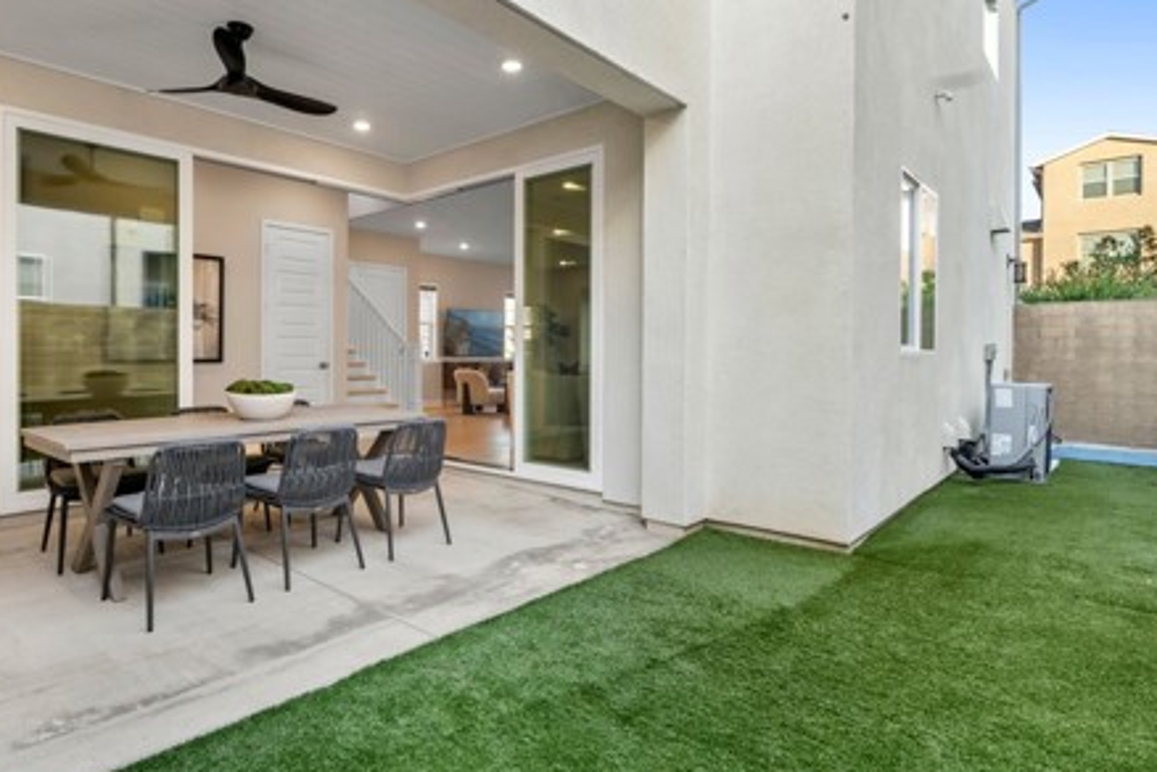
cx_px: 518
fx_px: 611
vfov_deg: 64.4
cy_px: 353
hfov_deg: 86.6
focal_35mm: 19
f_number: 8
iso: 400
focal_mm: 13
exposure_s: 1/50
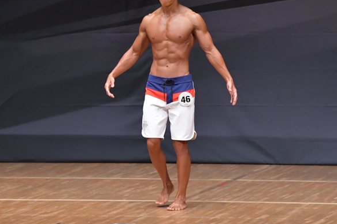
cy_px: 81
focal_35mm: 379
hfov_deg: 5.4
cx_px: 149
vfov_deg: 3.6
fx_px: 3546
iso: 6400
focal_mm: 190
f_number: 5.6
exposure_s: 1/400
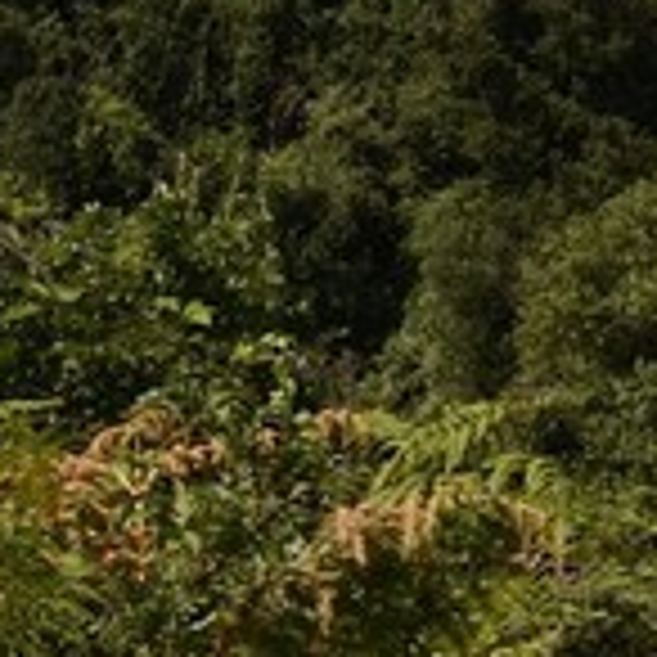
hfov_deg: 5.7
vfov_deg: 5.3
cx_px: 1400
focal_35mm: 298
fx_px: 6399
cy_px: -1696
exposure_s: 1/250
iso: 200
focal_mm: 32
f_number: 13
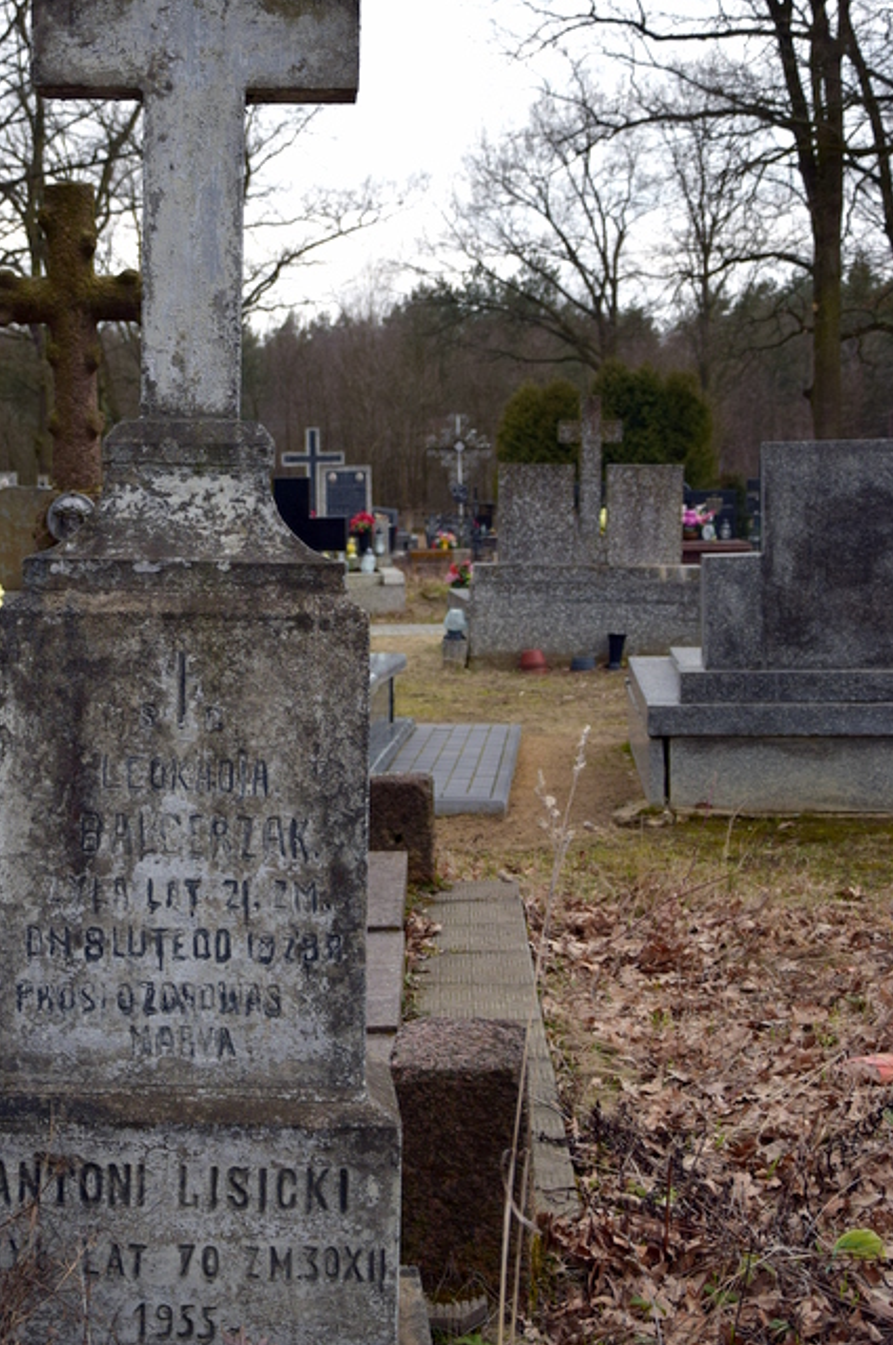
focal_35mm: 45
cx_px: 348
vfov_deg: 43.7
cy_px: 679
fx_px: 1679
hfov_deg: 29.7
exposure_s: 1/500
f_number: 3.8
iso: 200
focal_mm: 24
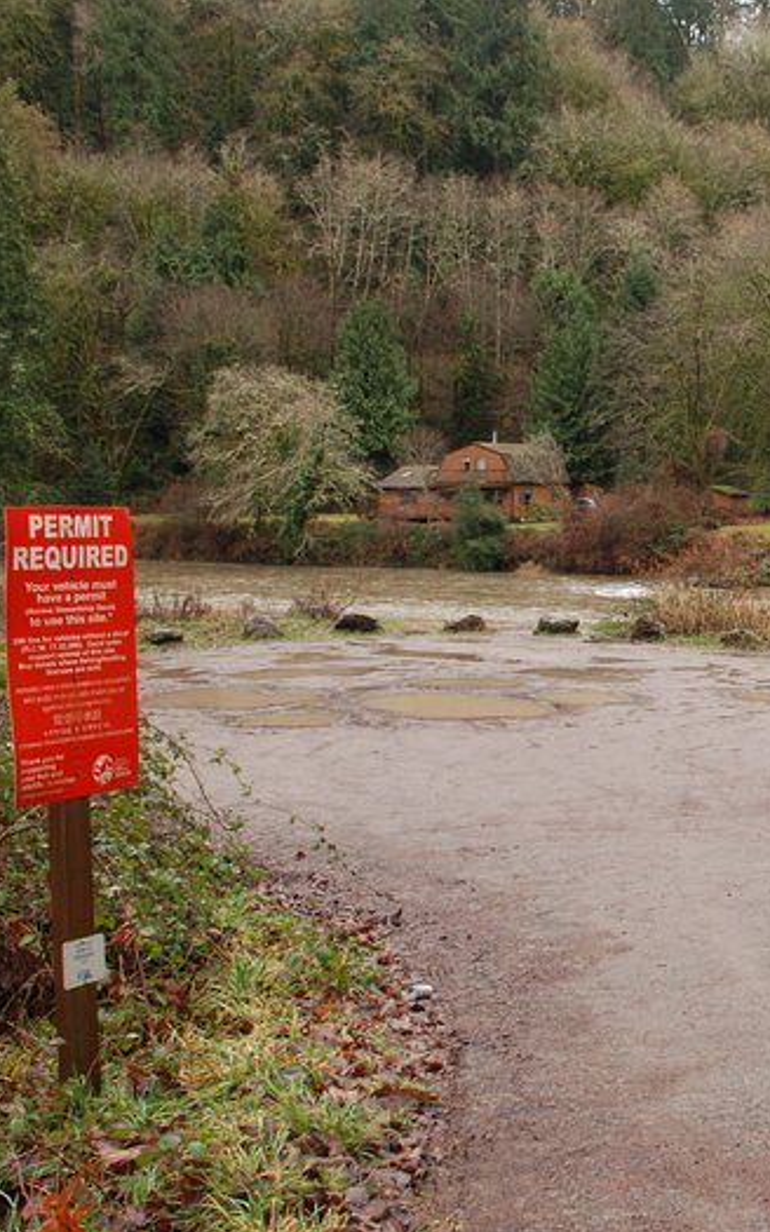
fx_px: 1411
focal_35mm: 42
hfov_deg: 28.2
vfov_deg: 47.2
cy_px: 625
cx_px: 817
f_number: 5.6
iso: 200
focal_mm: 18
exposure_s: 1/60
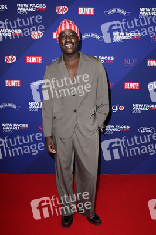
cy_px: 118
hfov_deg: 41.0
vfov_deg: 58.8
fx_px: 208
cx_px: 78
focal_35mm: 32
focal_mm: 32
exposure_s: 1/250
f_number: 5.6
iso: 640
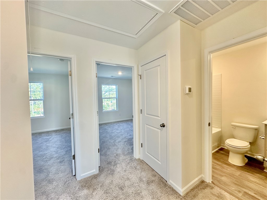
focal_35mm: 14
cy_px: 100
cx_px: 134
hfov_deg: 102.1
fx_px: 108
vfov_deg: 85.7
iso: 160
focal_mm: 2.22
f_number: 2.2
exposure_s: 1/120
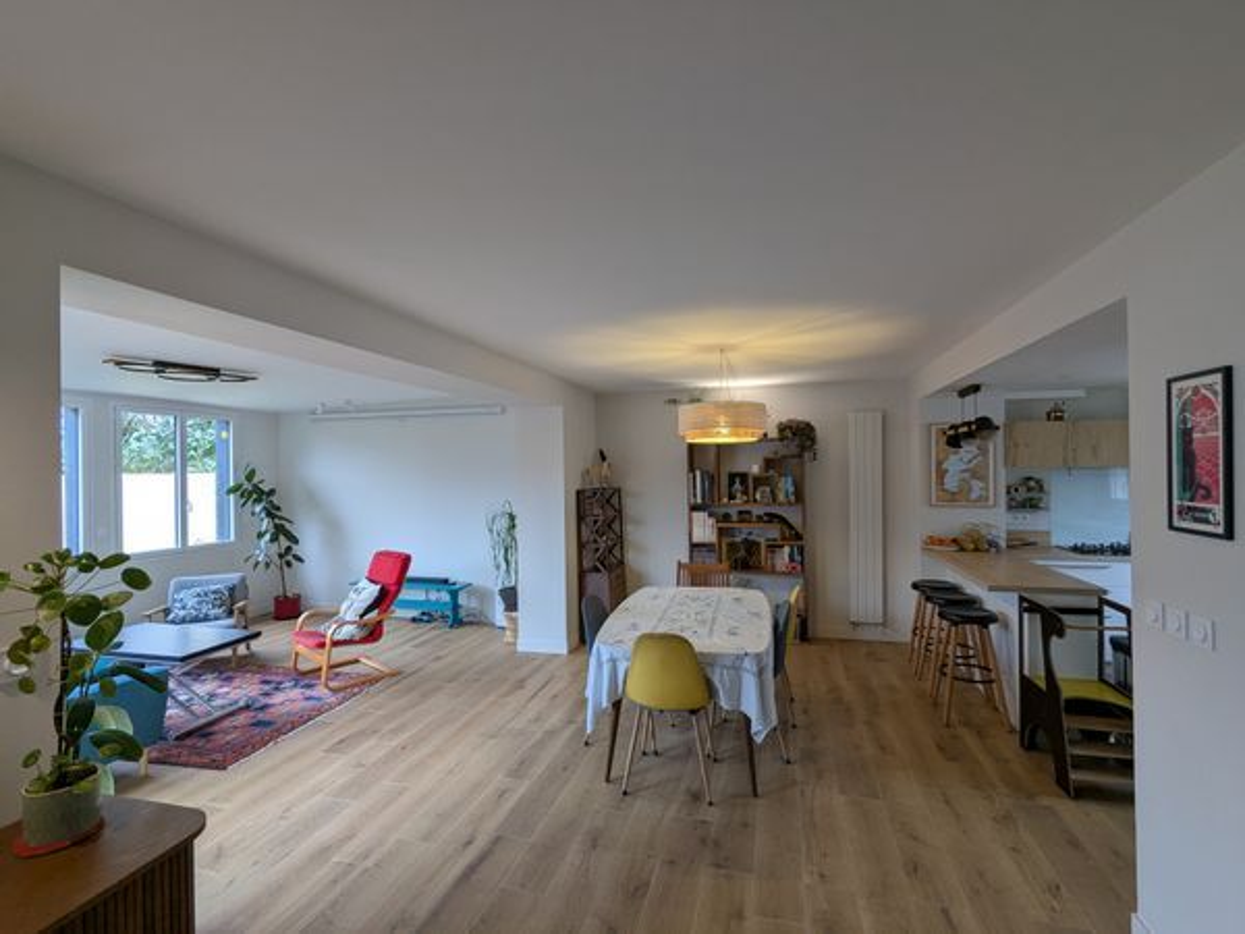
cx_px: 622
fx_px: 575
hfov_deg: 94.5
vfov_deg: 78.1
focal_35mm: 16
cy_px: 467
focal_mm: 2.35
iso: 52
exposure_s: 1/33.3
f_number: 2.2
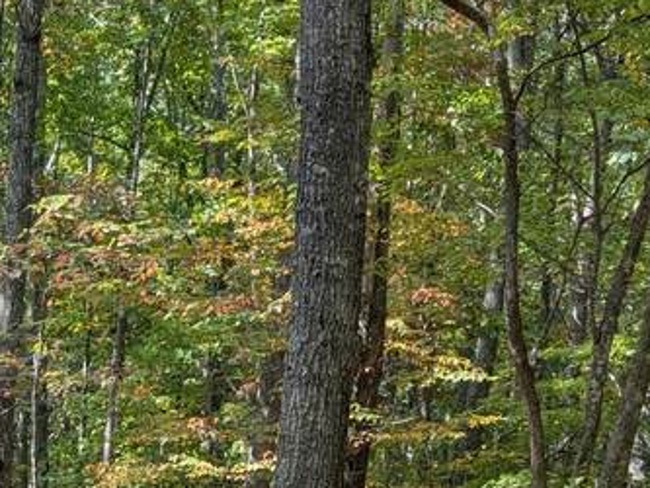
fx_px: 1728
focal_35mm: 92
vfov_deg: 14.4
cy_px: 837
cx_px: -99
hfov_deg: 20.2
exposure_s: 1/206
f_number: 1.68
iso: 29
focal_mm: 6.9
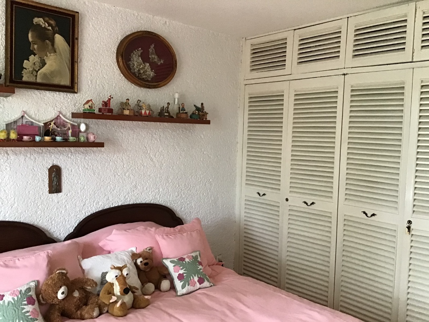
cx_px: 214
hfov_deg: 58.3
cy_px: 161
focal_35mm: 31
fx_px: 384
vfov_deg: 45.5
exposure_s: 1/30
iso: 200
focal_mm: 3.3
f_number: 2.4
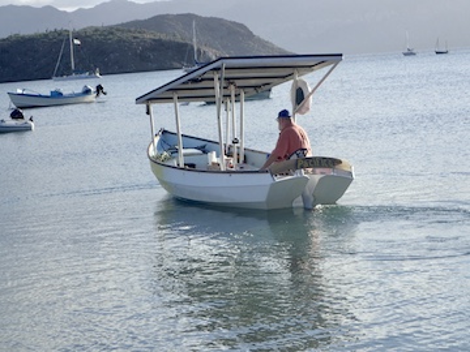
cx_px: 235
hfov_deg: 19.6
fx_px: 1358
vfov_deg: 14.8
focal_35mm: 100
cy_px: 176
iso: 100
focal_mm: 18
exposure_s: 1/320
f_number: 4.9
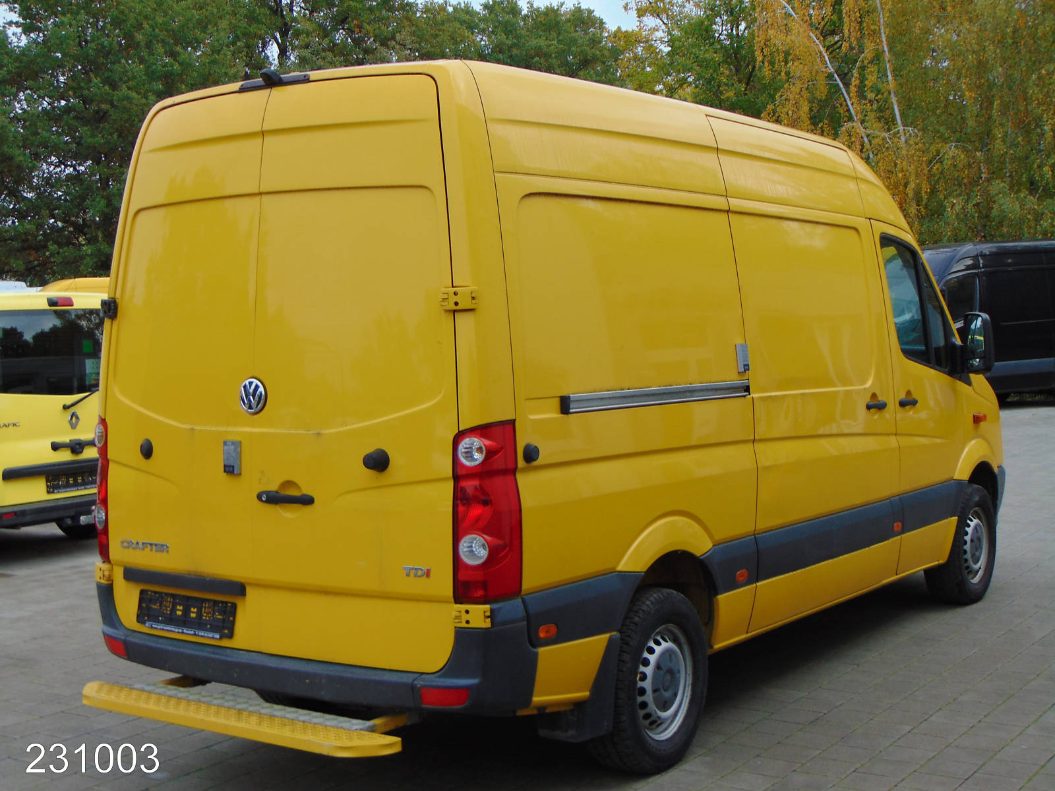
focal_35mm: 50
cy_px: 396
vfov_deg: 29.1
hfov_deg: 38.2
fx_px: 1524
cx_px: 528
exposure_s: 1/160
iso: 80
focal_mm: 9
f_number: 3.5
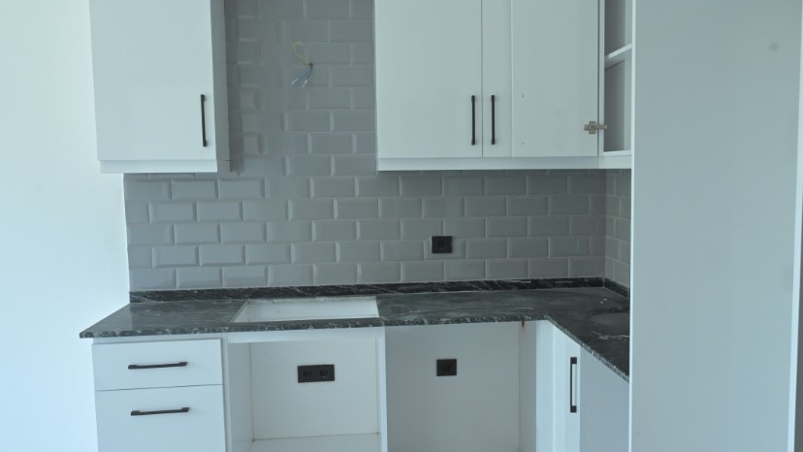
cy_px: 240
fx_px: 745
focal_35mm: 35
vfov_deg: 33.7
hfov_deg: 56.3
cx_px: 468
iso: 2500
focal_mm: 24
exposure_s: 1/50
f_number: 9
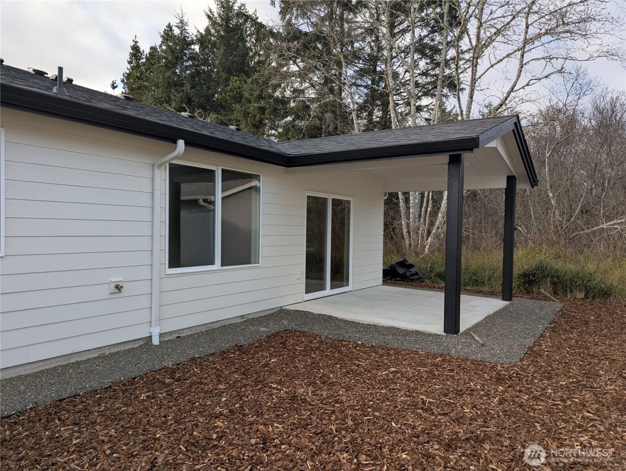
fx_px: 435
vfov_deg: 56.9
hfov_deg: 71.5
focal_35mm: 24
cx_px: 313
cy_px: 236
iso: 47
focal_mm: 6.81
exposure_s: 1/522
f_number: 1.85
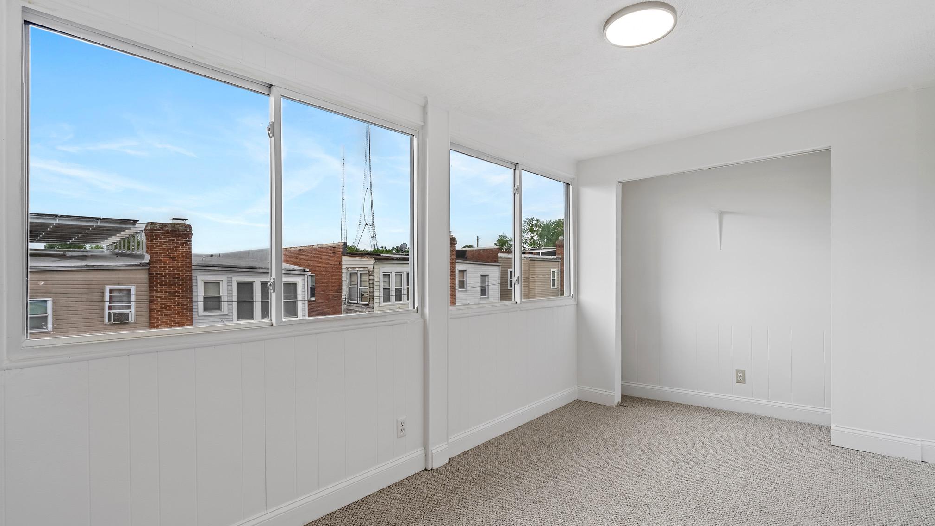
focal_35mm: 17
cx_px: 471
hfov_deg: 95.9
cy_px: 295
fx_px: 421
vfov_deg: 63.7
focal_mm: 16
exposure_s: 1/15
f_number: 8
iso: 200
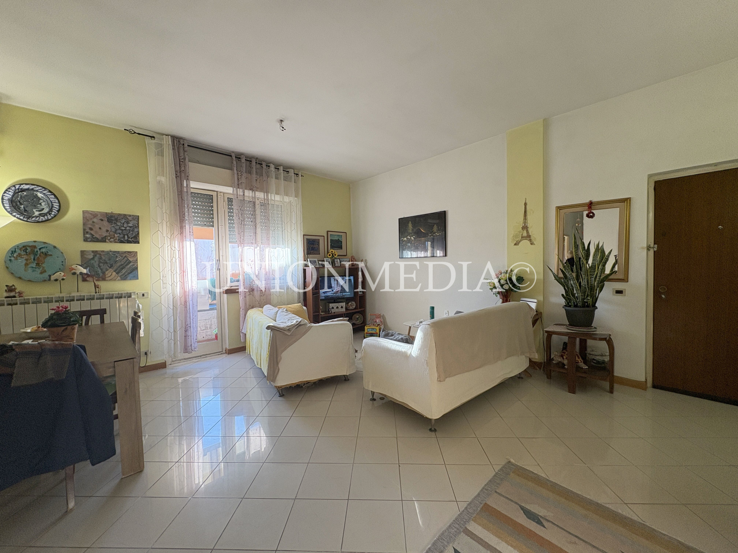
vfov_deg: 85.7
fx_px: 298
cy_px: 276
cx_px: 369
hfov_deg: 102.1
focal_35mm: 14
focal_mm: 2.22
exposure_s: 1/112
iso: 100
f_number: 2.2
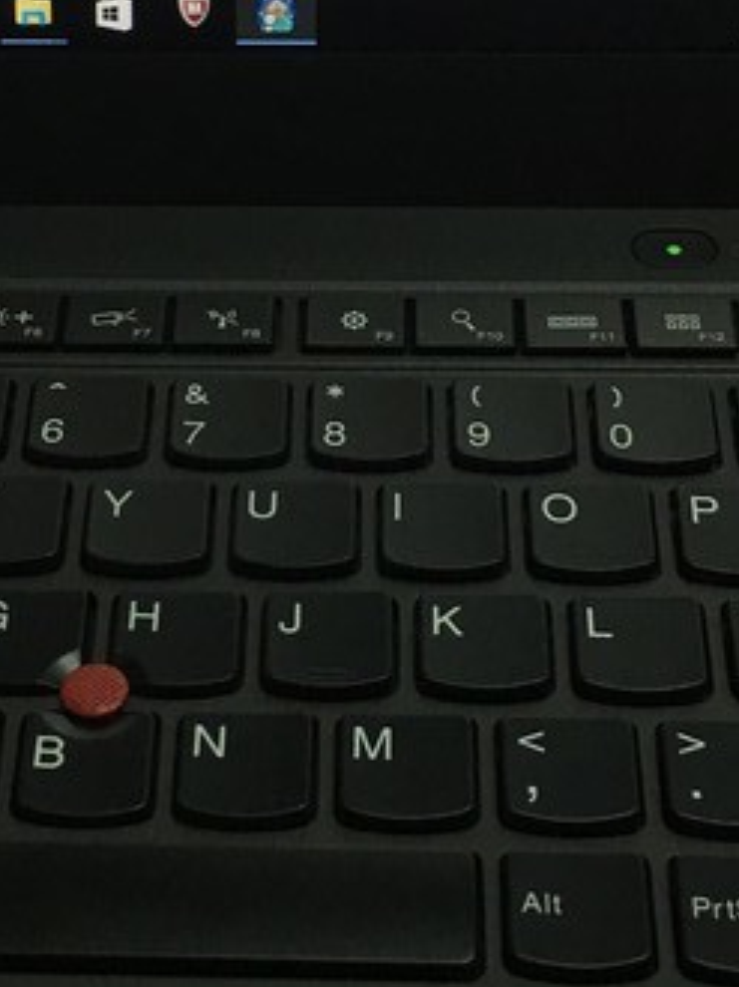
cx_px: 224
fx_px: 2565
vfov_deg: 21.6
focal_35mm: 90
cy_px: 236
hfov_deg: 16.3
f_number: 2.2
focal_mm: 4.15
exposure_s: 1/33
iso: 32
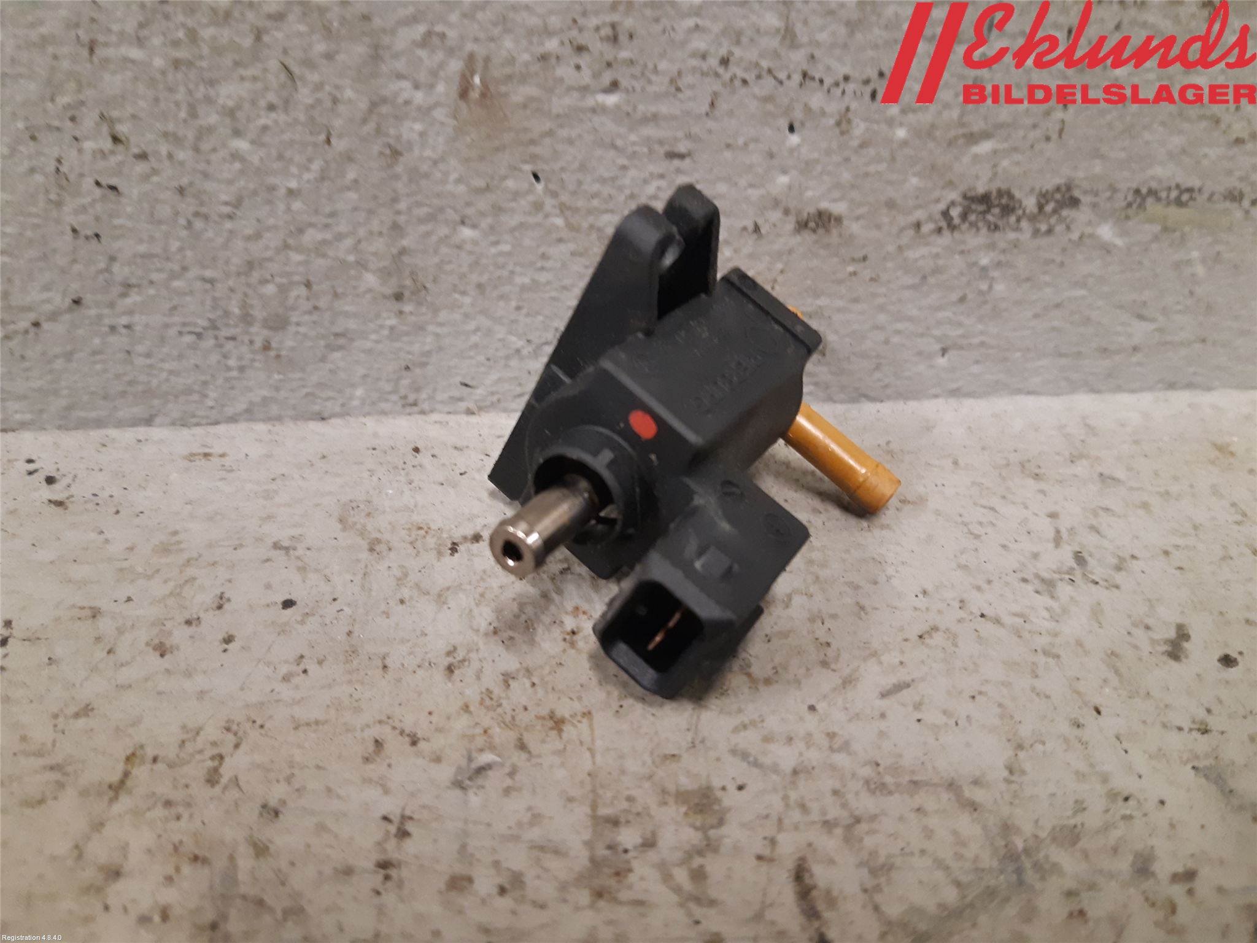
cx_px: 628
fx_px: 944
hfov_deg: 67.3
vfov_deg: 53.1
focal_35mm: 26
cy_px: 472
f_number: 1.7
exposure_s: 1/50
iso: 250
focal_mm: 3.93
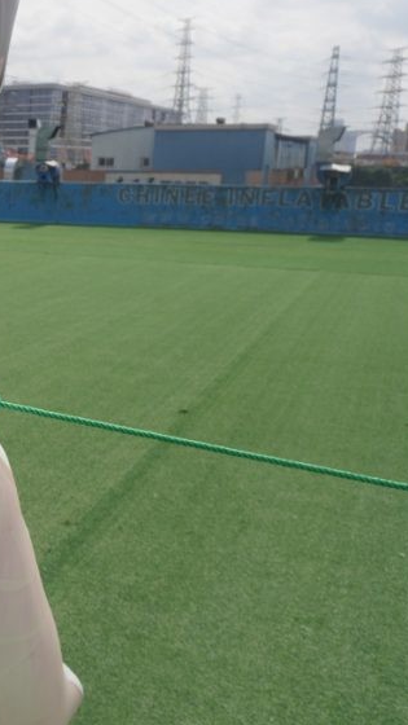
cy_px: 362
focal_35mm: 46
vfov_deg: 44.6
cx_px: -240
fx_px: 885
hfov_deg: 21.0
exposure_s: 1/1000
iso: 100
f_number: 5
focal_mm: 16
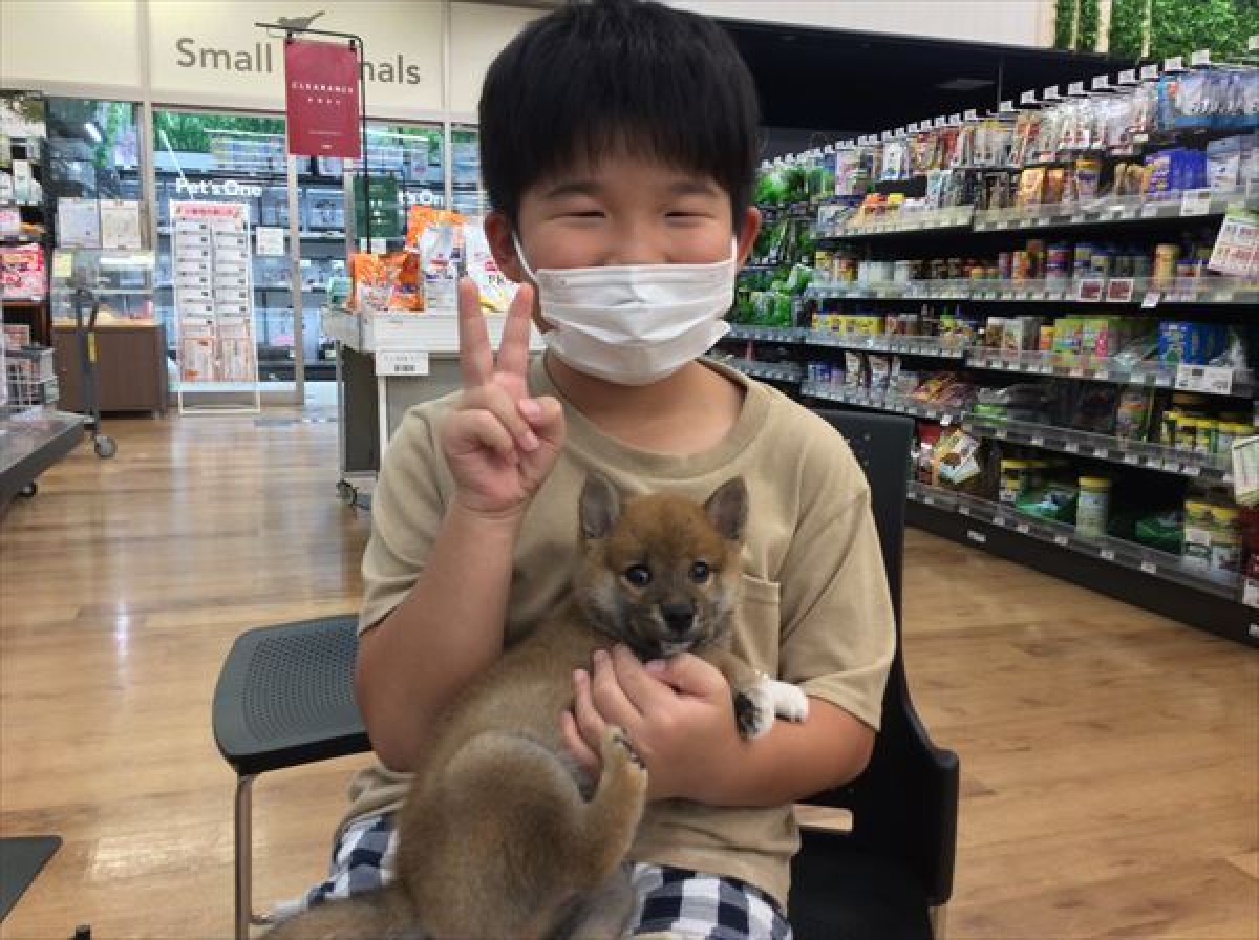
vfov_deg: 44.0
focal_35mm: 32
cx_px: 630
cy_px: 470
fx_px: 1162
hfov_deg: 56.9
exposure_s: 1/24
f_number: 2.4
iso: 50
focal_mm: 3.3
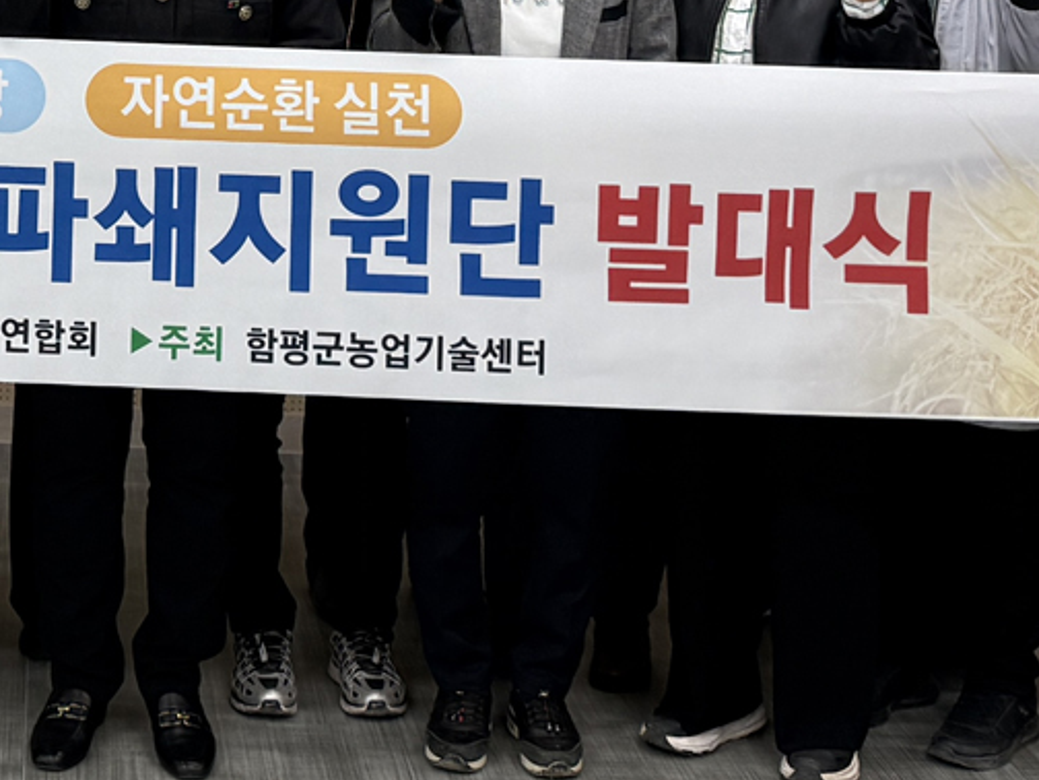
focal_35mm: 90
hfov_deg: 21.1
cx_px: 12
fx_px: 2701
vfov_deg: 15.4
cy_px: -327
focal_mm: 6.76
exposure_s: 1/182
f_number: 1.78
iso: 200
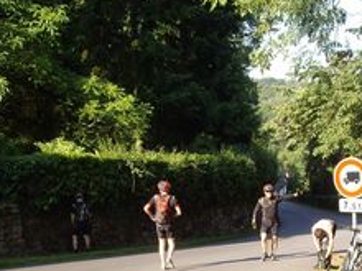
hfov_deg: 27.9
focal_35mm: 69
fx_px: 722
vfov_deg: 21.0
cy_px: 225
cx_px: 257
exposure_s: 1/200
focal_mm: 7.9
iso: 64
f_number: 2.8
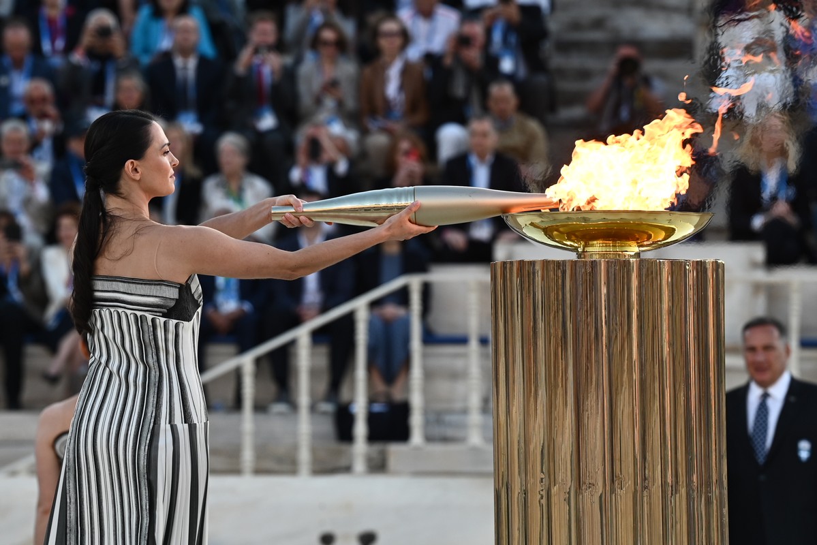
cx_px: 408
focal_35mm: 200
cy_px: 272
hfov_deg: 10.3
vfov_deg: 6.9
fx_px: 4540
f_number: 5
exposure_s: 1/320
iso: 250
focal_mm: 200
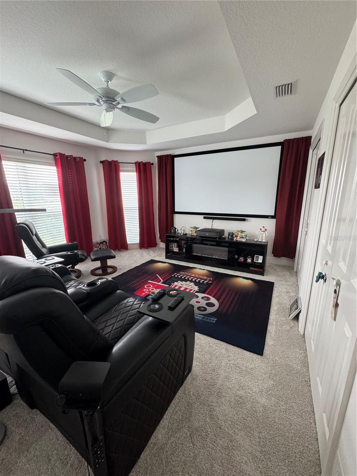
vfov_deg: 102.1
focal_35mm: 14
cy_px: 238
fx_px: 193
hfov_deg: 85.7
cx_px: 178
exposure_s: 1/60
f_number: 2.2
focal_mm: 2.22
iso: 400
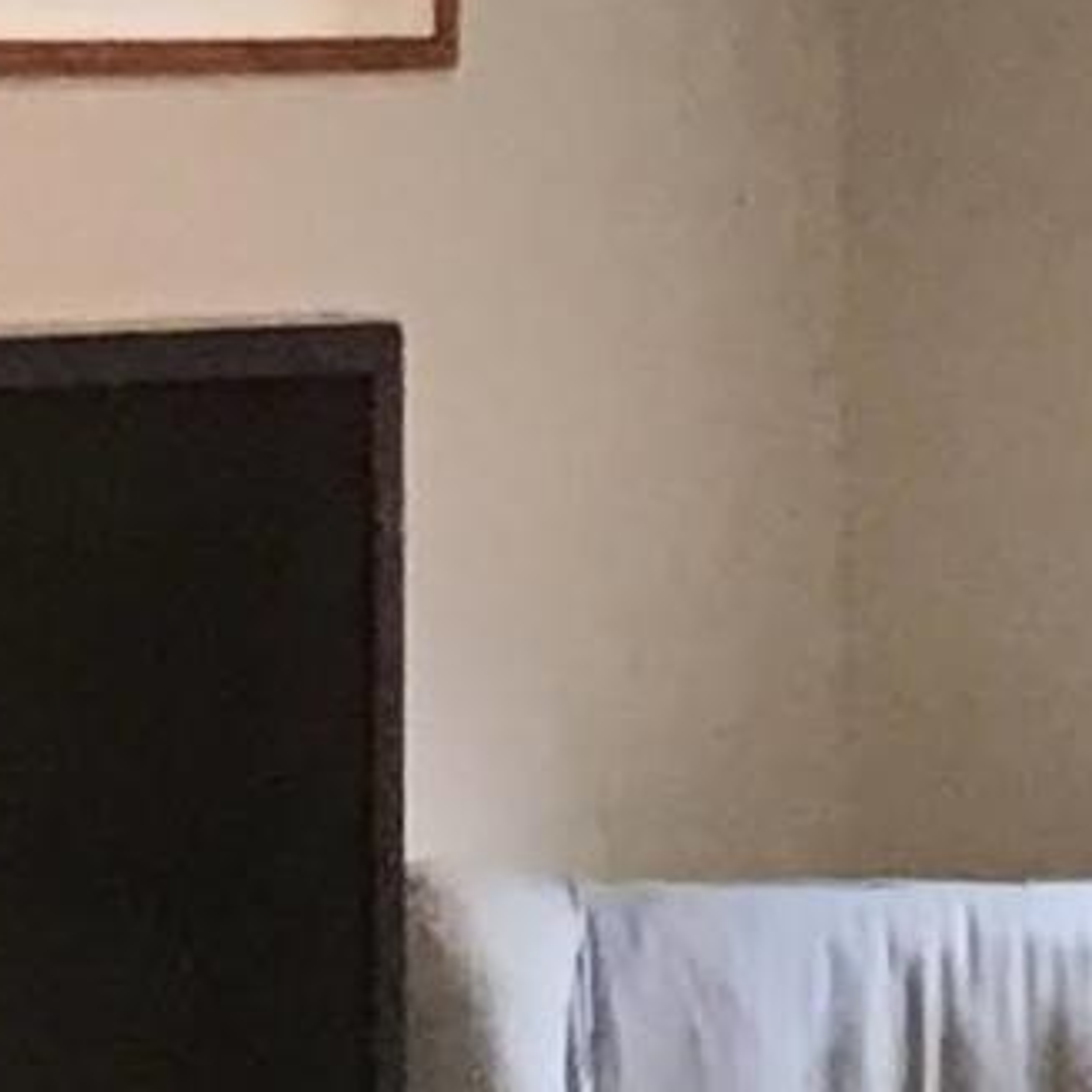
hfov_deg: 6.2
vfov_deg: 7.0
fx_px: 8958
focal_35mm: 251
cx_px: 3734
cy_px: 281
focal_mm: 3.3
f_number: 2.4
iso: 40
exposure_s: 1/30
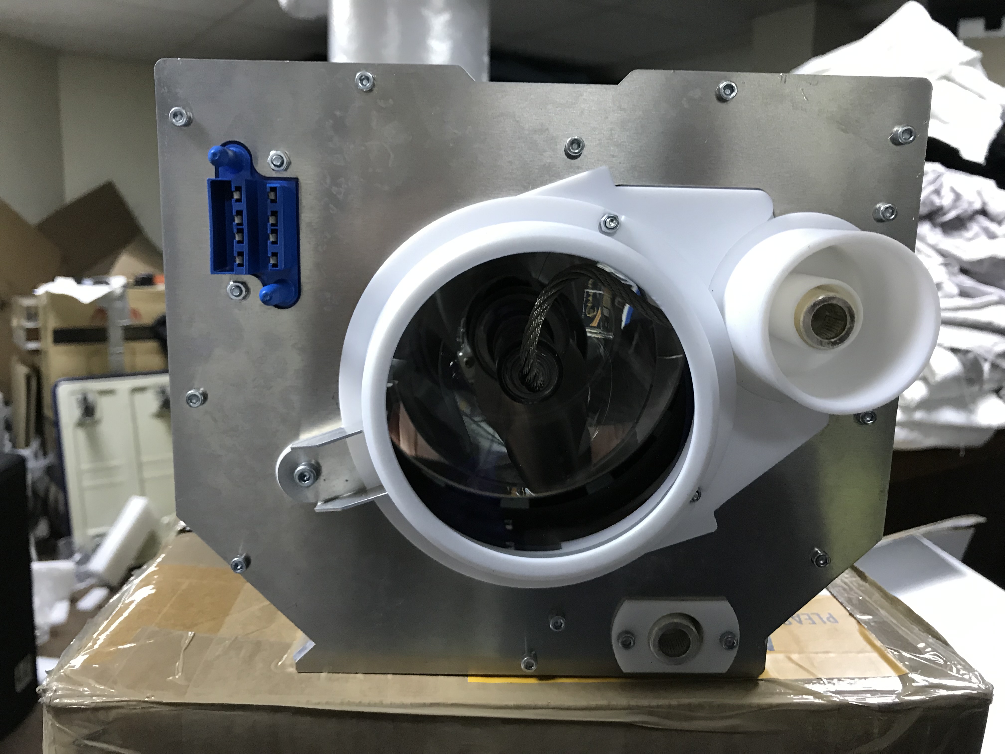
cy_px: 377
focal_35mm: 28
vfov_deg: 49.7
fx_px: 813
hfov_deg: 63.4
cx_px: 502
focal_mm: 3.99
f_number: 1.8
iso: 64
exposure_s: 1/17
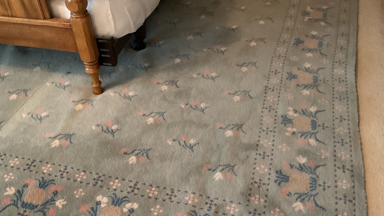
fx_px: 397
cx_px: 163
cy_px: 154
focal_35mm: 39
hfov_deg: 51.4
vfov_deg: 30.1
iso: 320
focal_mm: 3
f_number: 1.8
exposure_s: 1/30
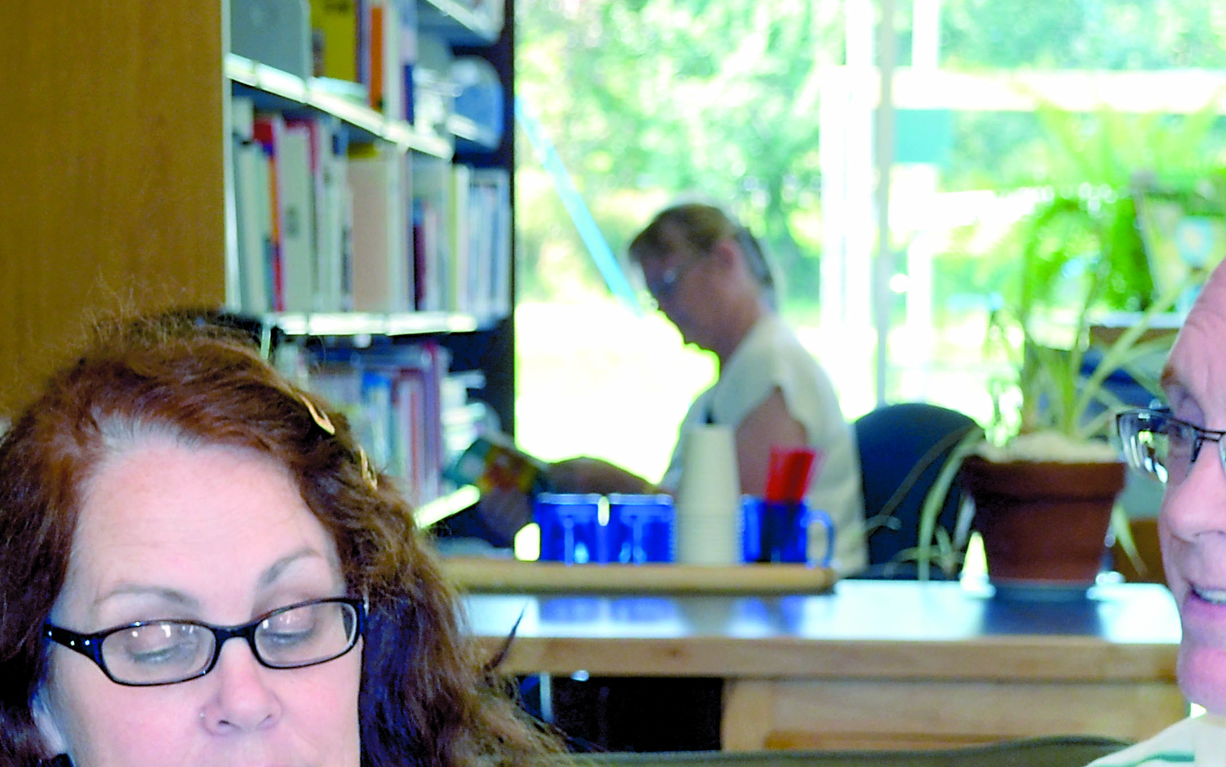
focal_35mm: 112
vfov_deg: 11.6
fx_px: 3743
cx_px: 809
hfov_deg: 18.6
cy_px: 803
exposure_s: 1/125
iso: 360
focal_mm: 32
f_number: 4.8
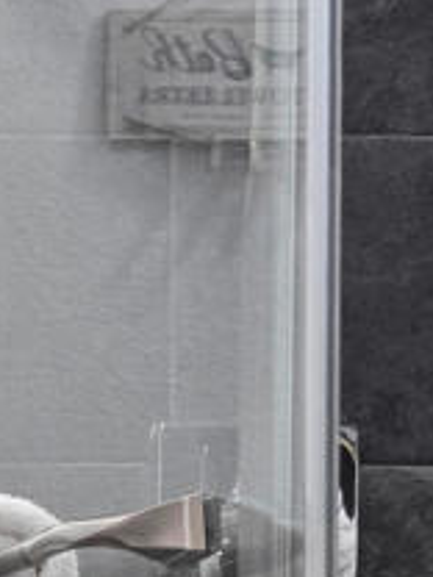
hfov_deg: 10.8
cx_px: -655
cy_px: 993
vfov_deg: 15.3
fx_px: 1885
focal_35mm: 113
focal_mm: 6.3
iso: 250
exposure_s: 1/120
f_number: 1.7
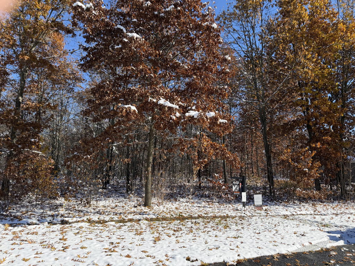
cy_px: 133
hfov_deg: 71.6
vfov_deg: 56.8
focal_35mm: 24
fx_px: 246
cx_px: 178
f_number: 1.78
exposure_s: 1/3953
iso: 100
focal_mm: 6.76
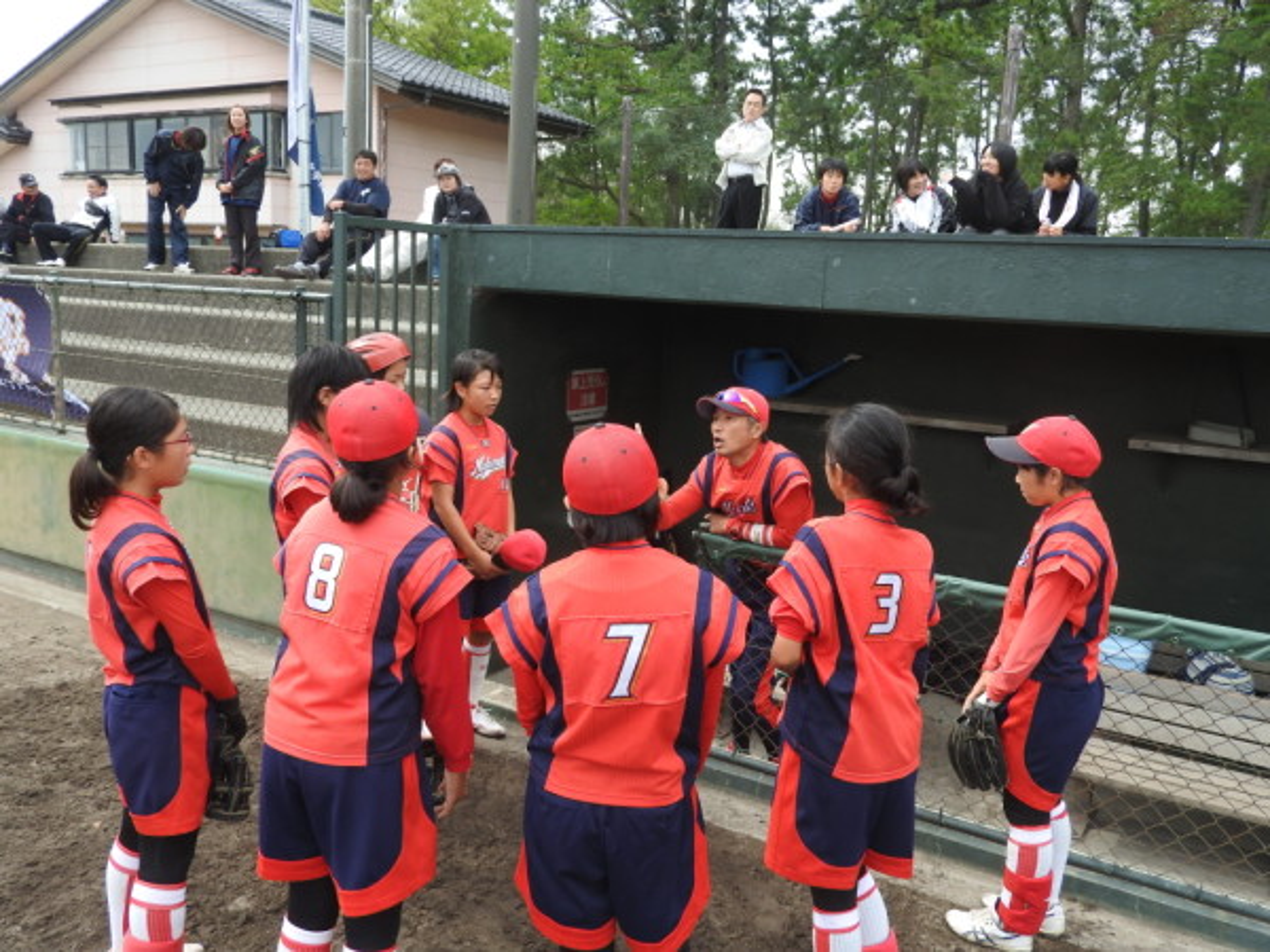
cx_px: 635
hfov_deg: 60.0
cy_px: 476
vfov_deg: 46.8
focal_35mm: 30
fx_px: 1101
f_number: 3.5
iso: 100
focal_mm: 5.4
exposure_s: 1/320
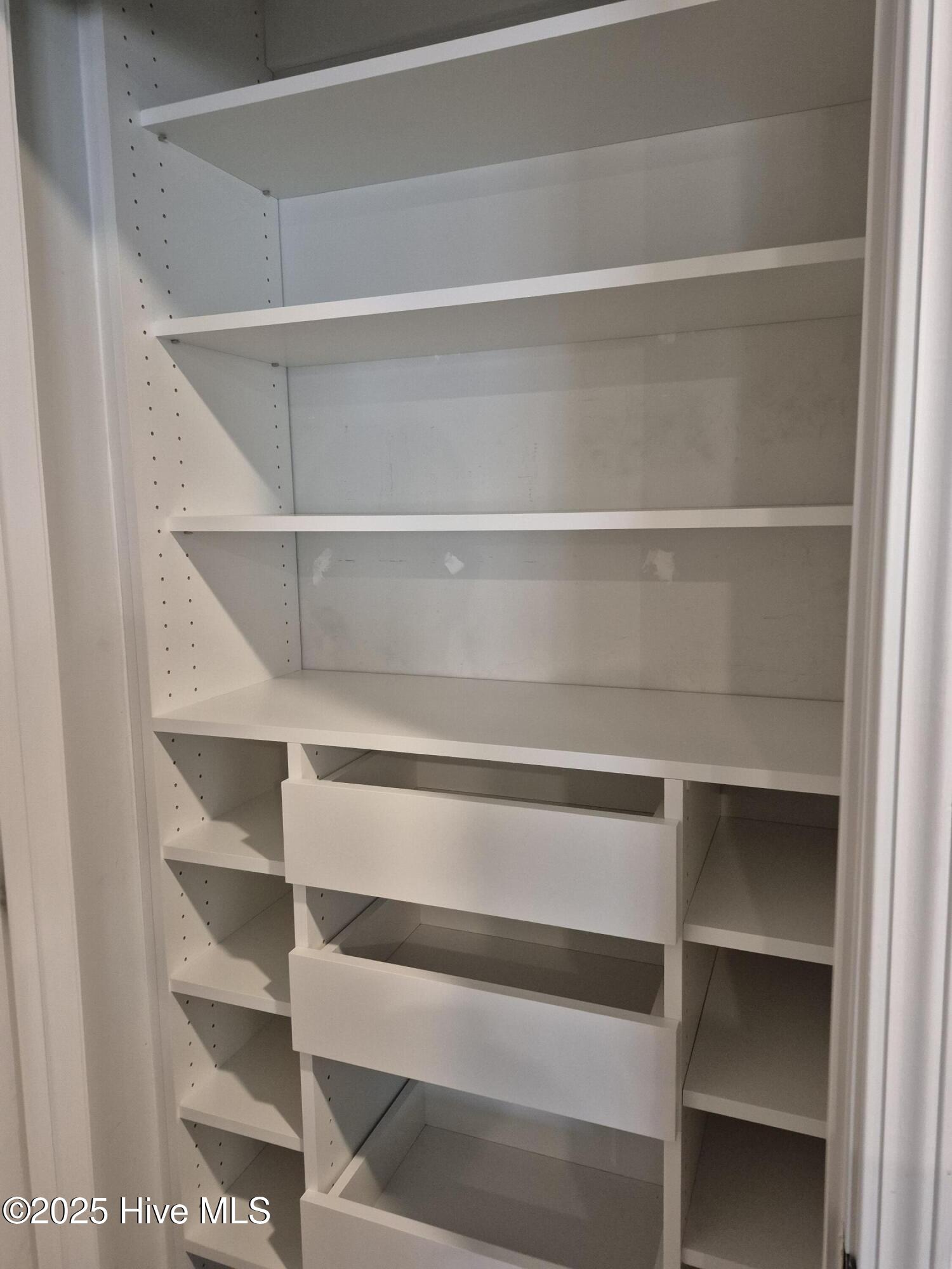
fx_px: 843
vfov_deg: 73.9
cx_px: 476
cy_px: 634
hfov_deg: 58.9
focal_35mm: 23
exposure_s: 1/120
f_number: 1.8
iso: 800
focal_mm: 5.4
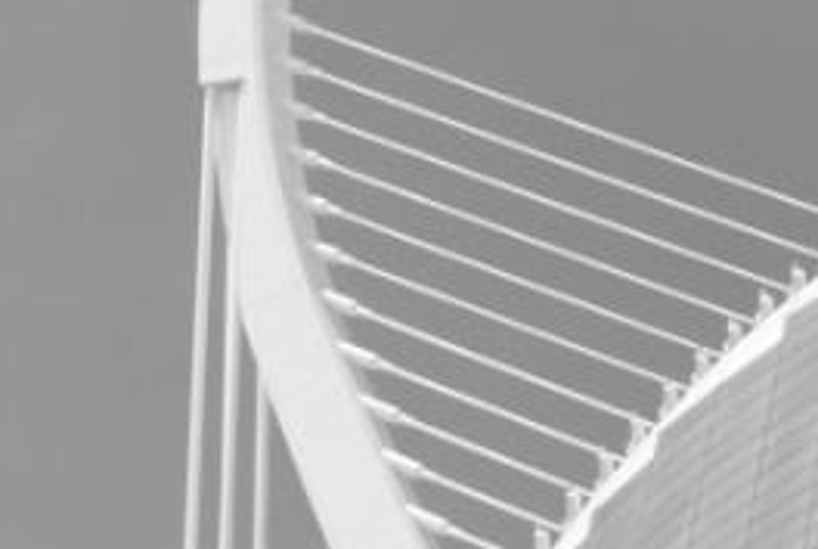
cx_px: 1230
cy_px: 538
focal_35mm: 230
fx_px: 5228
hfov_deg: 8.7
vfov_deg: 6.0
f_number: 9
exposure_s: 1/320
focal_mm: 45
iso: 250
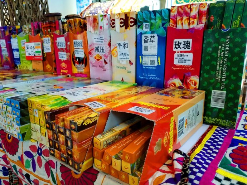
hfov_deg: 67.3
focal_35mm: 26
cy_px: 92
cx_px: 124
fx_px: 185
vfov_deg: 53.0
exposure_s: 1/25
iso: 200
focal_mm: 4.2
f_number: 1.7
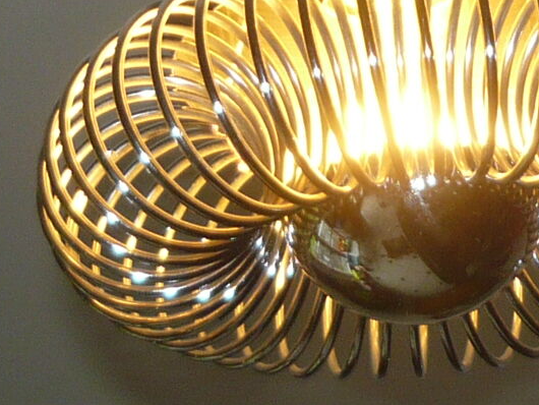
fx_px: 2866
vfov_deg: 8.0
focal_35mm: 184
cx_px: 326
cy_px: -99
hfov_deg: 10.7
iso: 100
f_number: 2.9
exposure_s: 1/50
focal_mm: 6.3
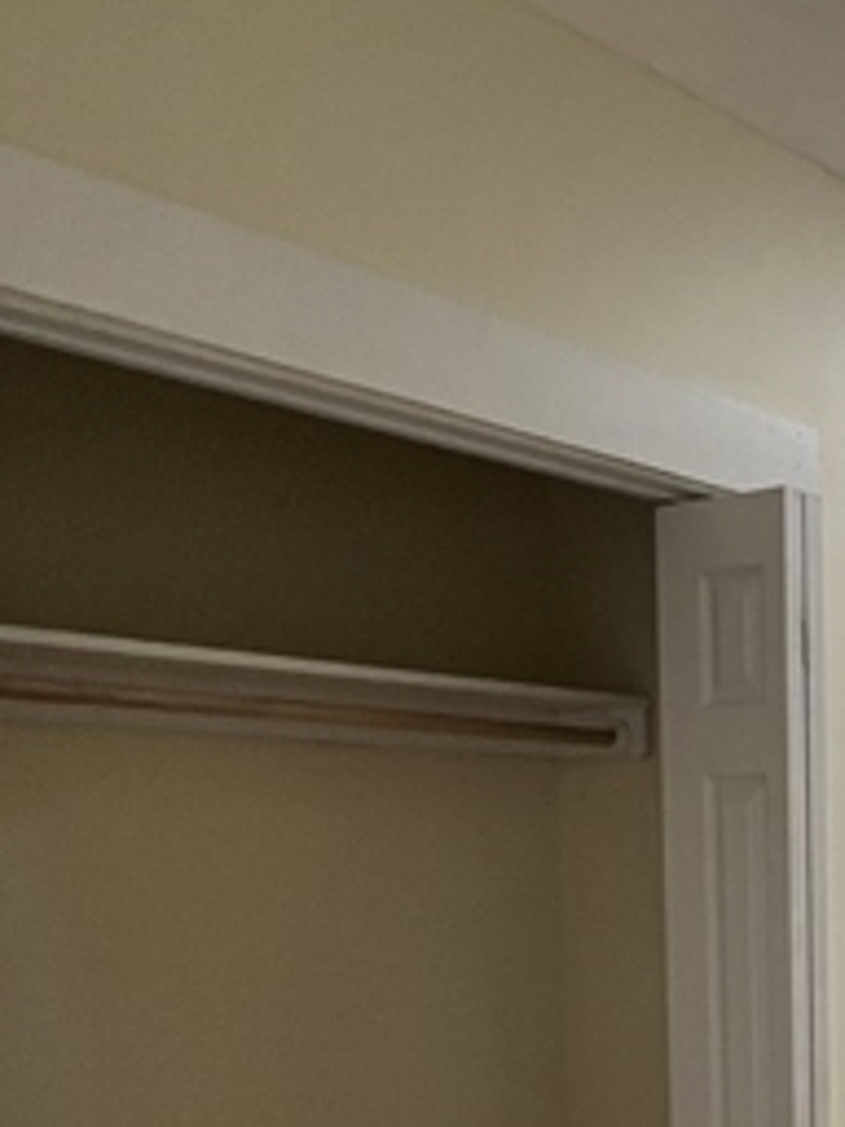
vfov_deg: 44.5
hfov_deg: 26.9
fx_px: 1269
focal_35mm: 39
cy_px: 964
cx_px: 1245
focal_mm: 1.57
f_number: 1.8
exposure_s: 1/120
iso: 64
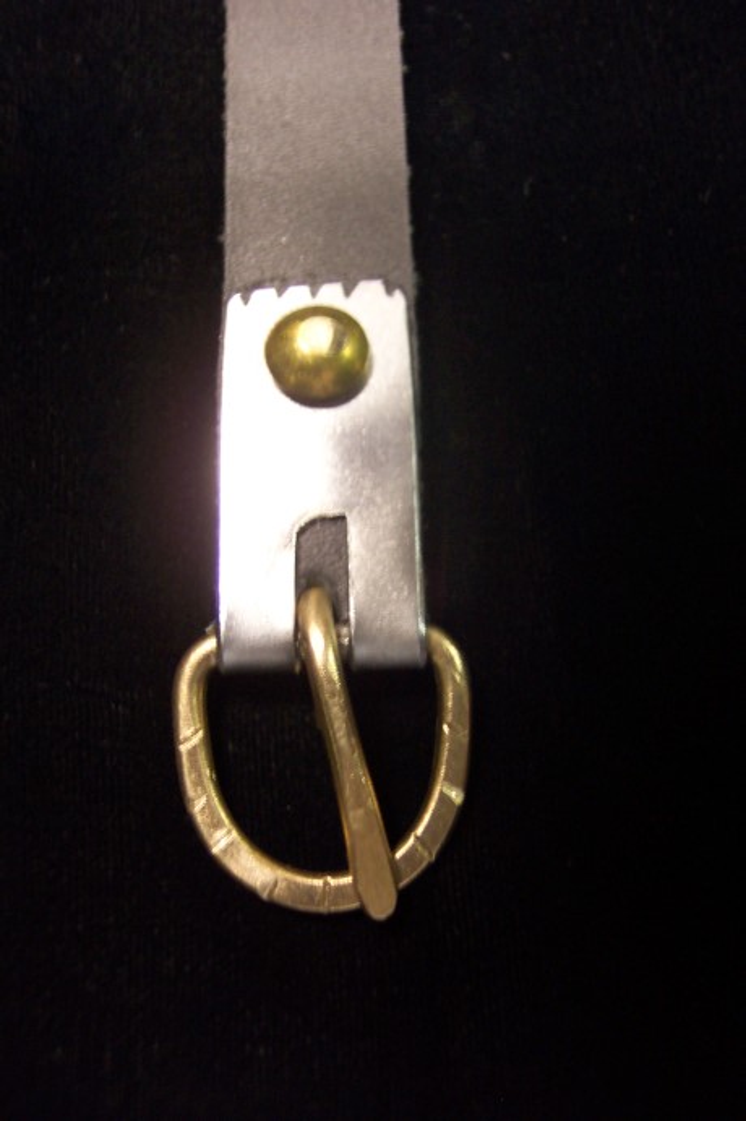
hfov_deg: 35.0
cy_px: 560
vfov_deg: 50.7
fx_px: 1182
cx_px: 373
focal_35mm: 38
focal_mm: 8
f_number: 2.8
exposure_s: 1/8
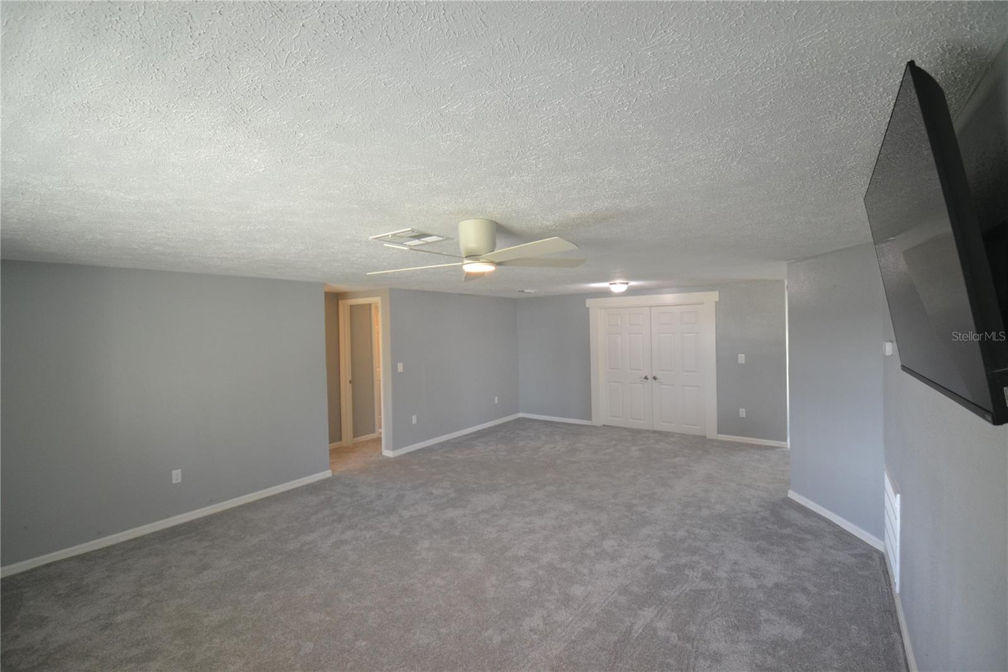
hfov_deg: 100.4
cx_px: 504
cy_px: 336
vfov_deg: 77.3
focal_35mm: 15
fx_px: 420
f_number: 3.5
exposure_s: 1/60
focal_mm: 10
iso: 800
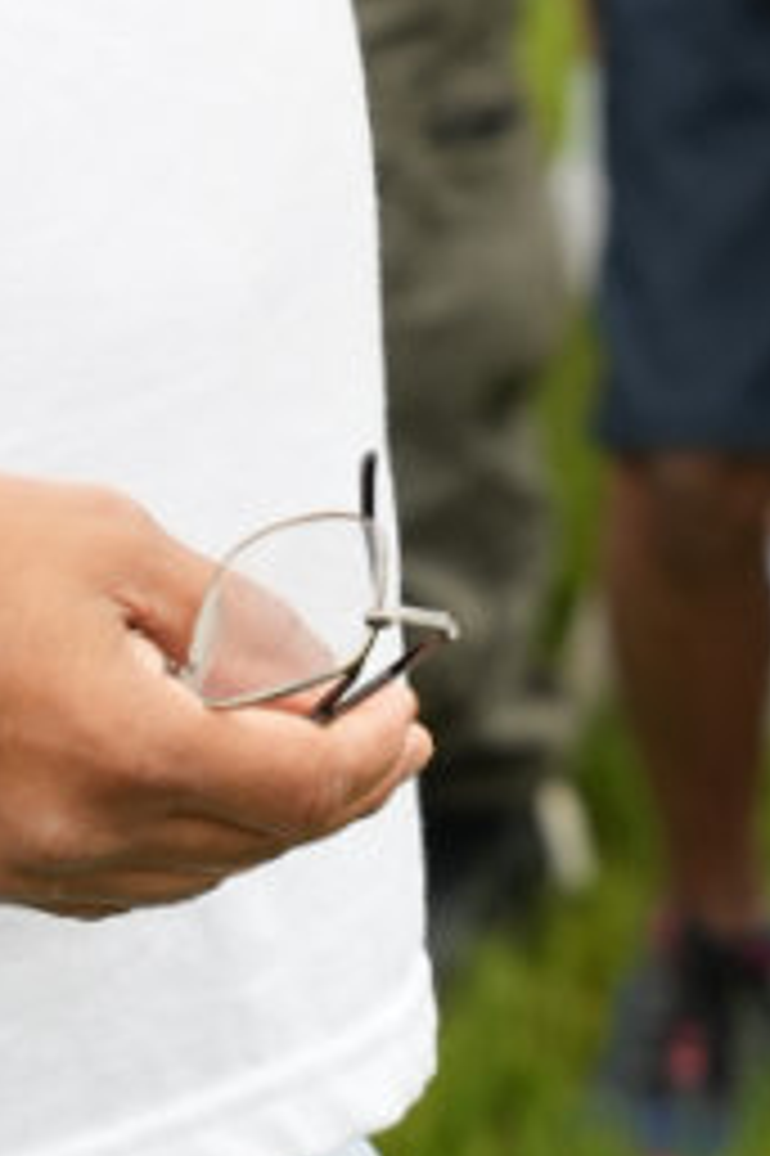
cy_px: -1271
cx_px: 558
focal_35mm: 418
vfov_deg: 4.8
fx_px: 13428
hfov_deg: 3.3
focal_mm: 70
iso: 400
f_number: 4
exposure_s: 1/800
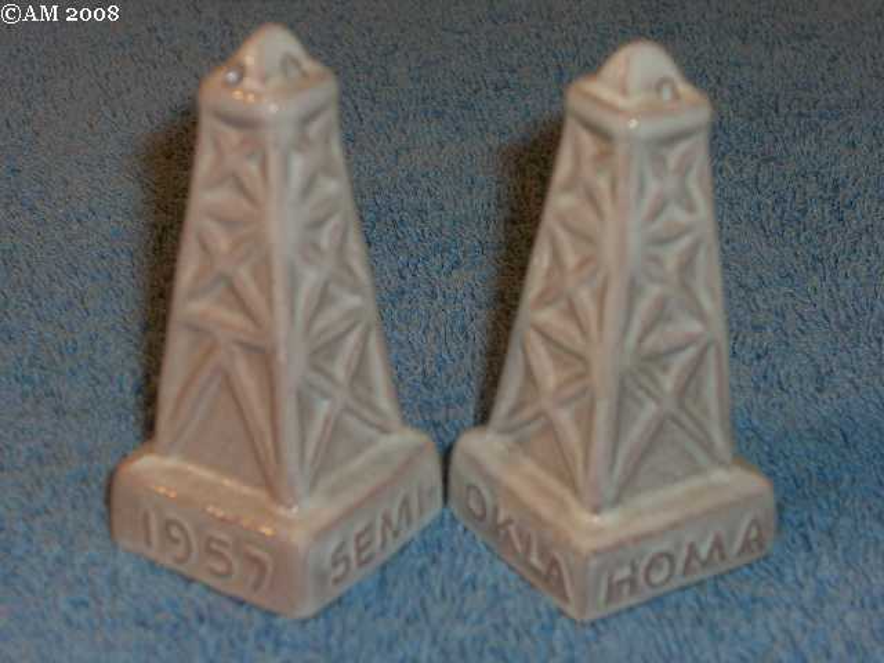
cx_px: 442
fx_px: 2375
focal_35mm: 93
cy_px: 332
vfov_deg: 15.9
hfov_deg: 21.1
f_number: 4.8
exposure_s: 1/30
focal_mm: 19.4
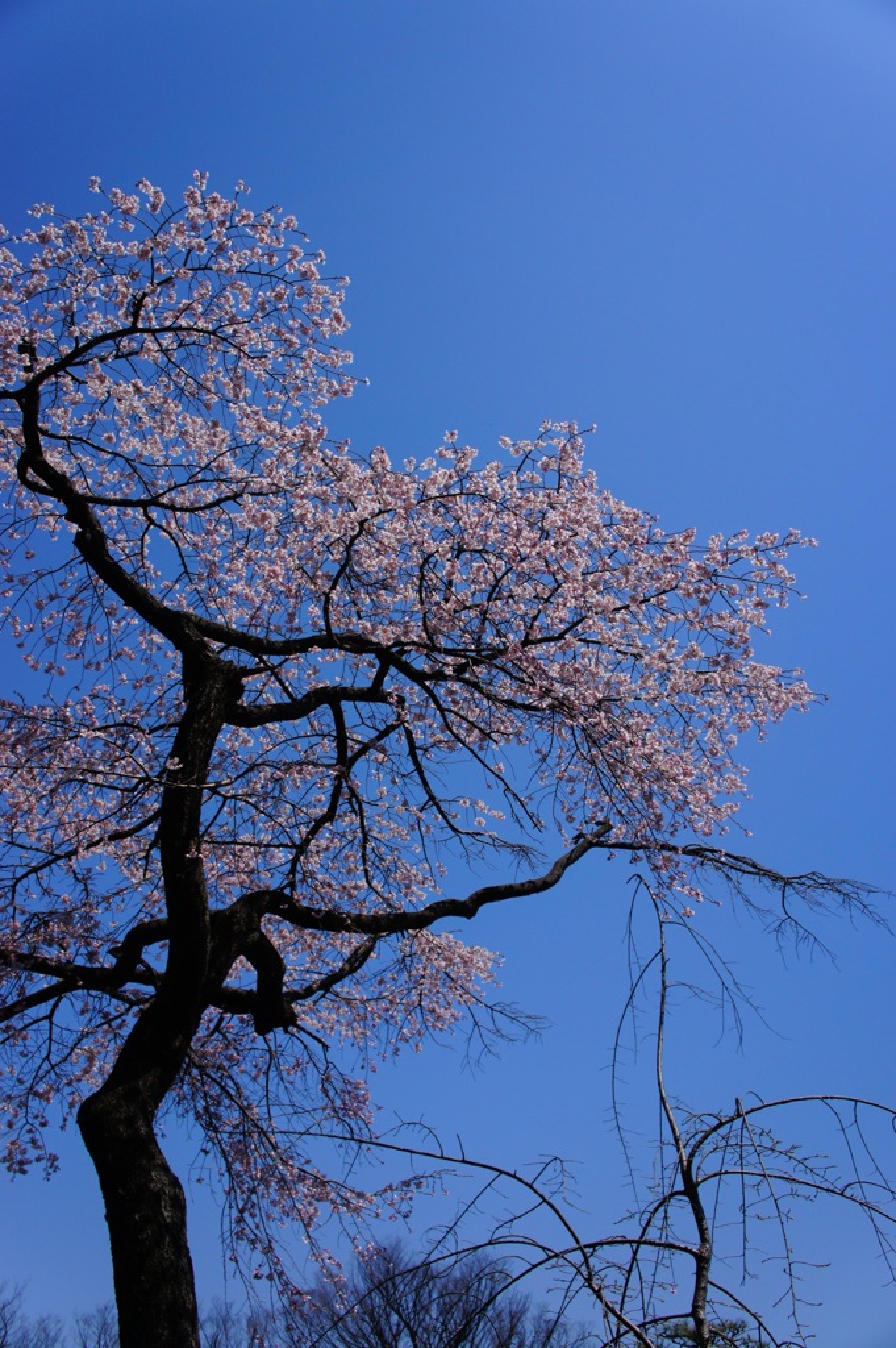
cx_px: 448
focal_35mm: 32
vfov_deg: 59.5
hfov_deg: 41.6
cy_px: 674
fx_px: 1178
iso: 200
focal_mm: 21
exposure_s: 1/2500
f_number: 5
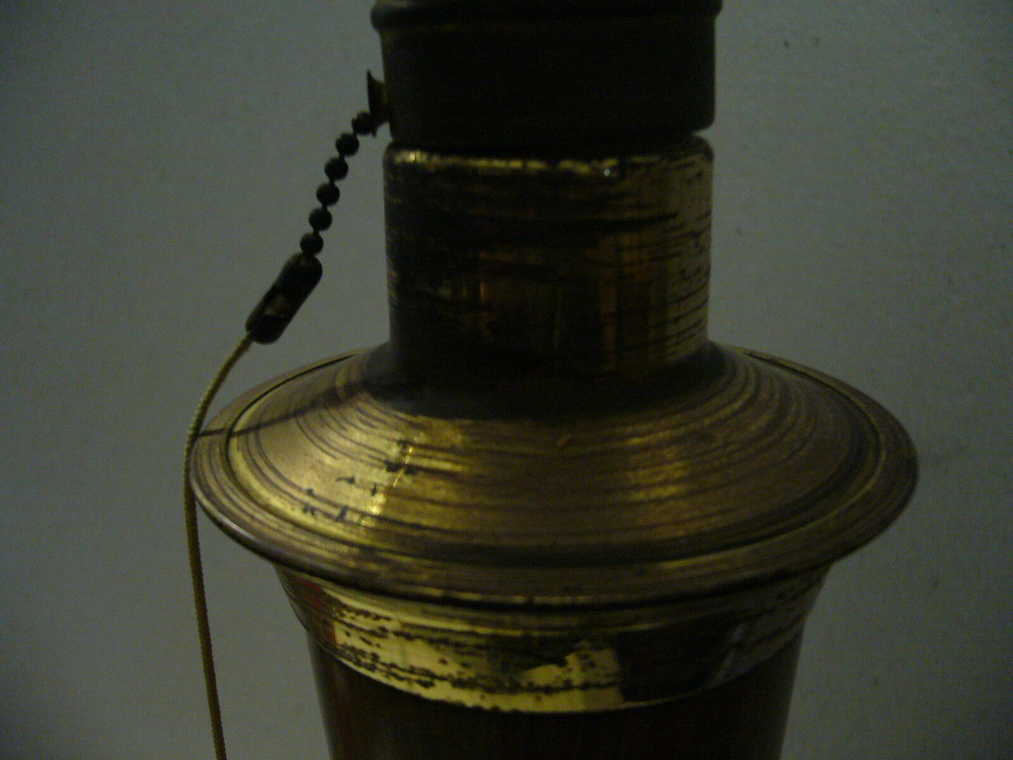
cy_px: 380
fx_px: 1024
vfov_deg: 40.7
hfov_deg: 52.6
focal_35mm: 35
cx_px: 506
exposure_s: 1/8
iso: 200
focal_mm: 5.8
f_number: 2.8
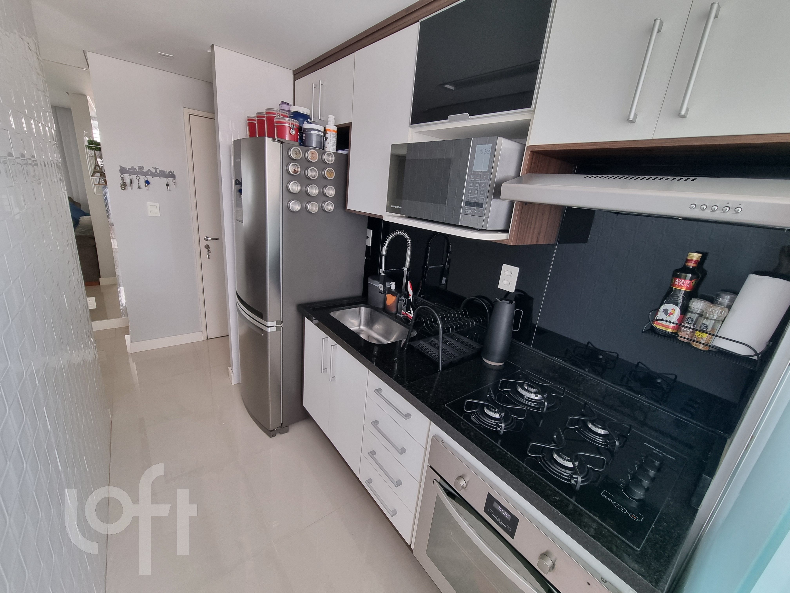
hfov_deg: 106.2
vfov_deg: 89.9
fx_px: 297
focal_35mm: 13
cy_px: 296
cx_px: 395
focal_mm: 2.2
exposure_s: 1/60
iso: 200
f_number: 2.2
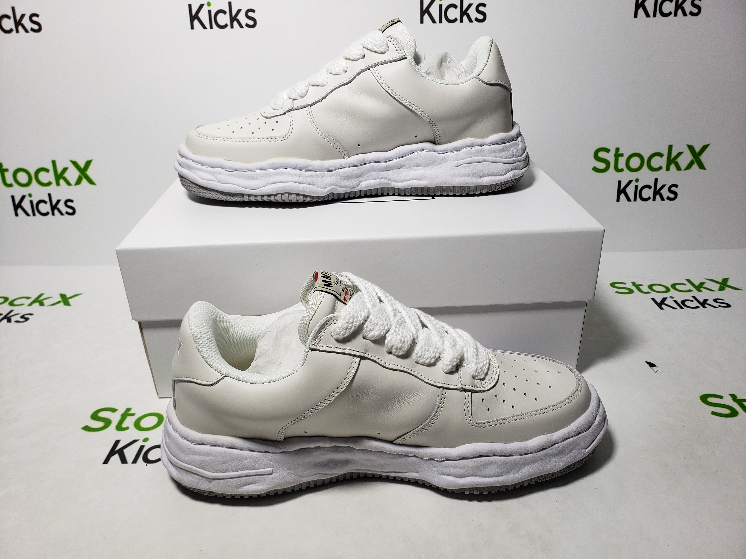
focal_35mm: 26
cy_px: 280
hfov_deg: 67.3
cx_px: 373
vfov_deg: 53.1
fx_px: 560
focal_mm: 4.3
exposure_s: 1/230
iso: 50
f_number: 2.4
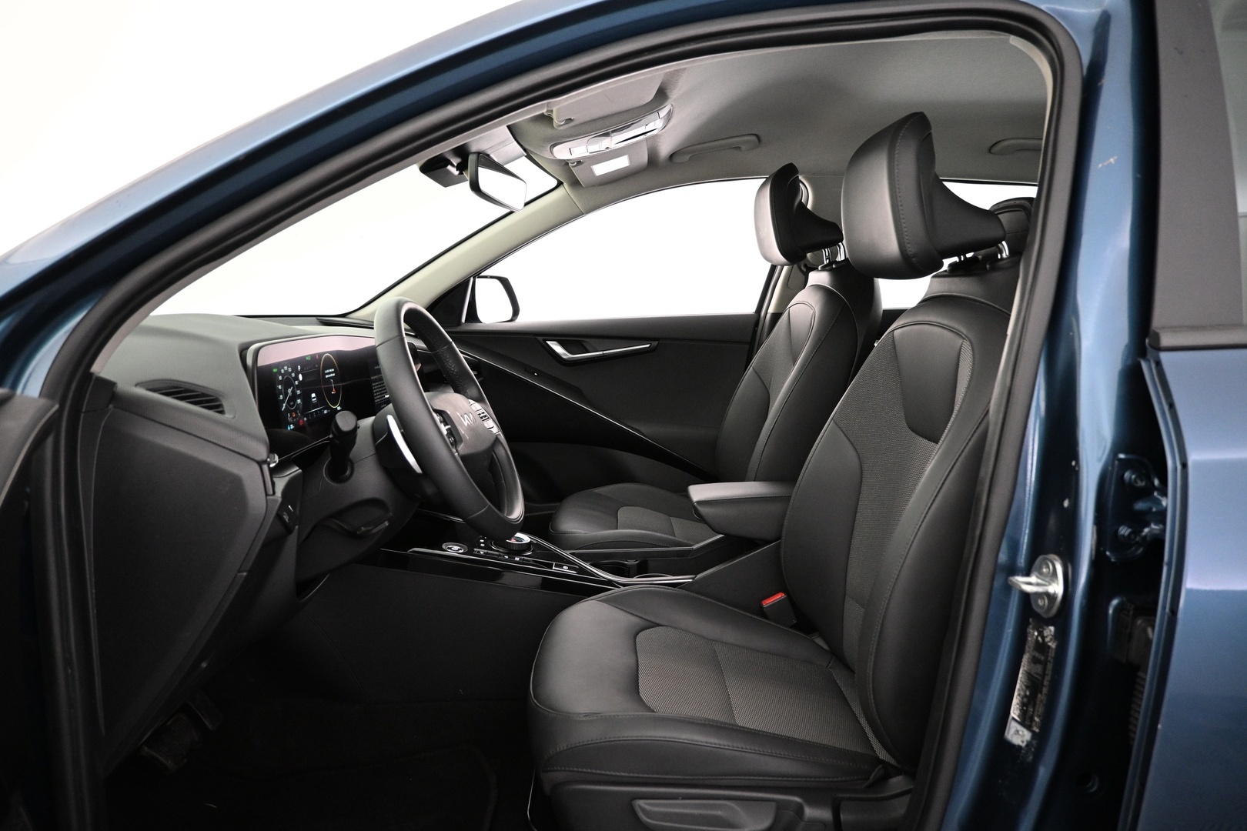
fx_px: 831
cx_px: 624
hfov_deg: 73.7
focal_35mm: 24
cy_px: 416
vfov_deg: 53.1
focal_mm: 16
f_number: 3.5
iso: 1600
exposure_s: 1/30
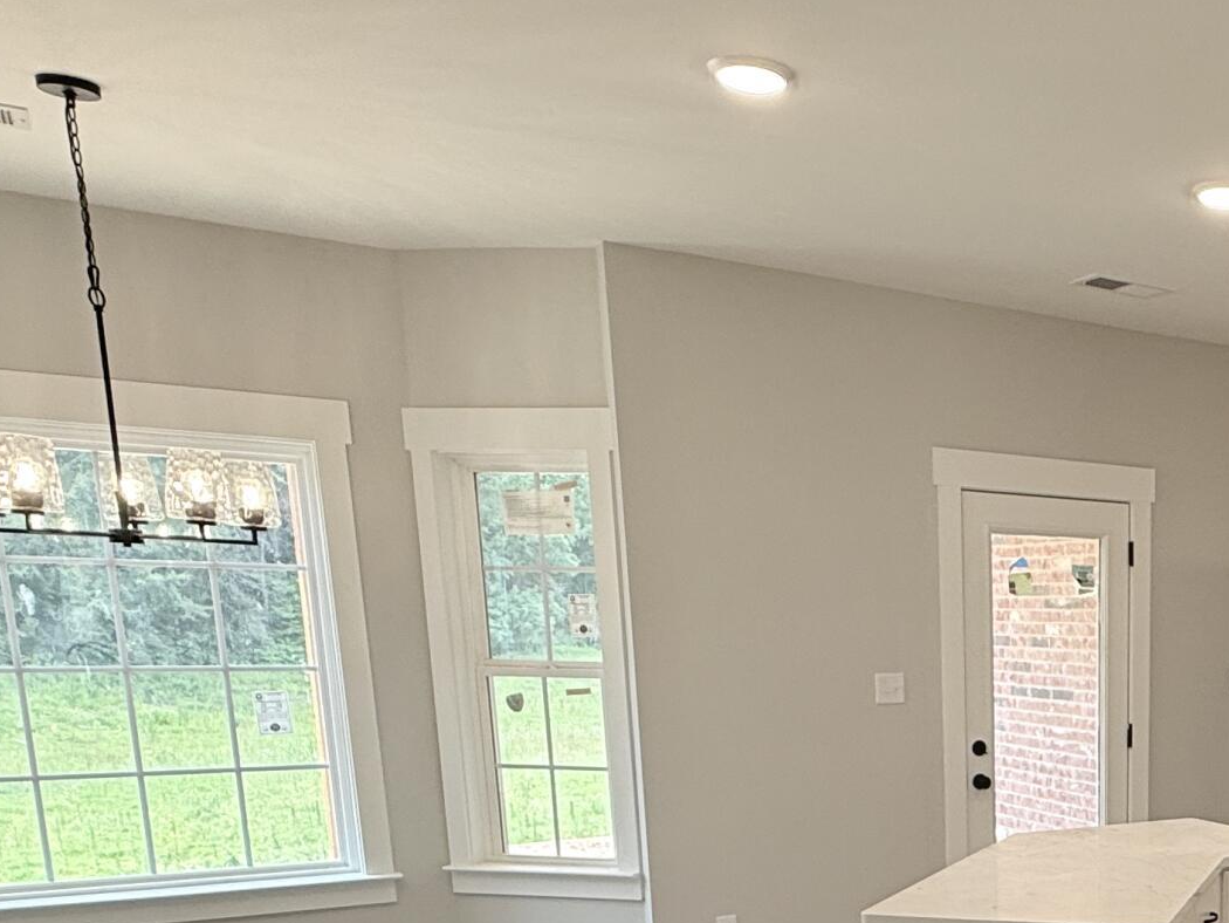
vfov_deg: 33.1
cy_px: 917
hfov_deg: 40.7
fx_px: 1420
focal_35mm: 40
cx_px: 1237
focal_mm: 2.22
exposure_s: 1/120
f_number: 2.2
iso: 80
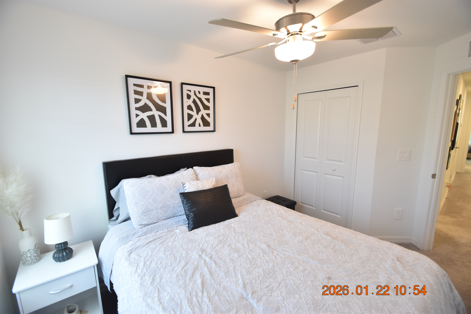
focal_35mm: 15
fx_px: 196
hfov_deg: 100.4
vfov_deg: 77.3
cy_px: 157
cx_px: 236
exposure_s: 1/60
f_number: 3.5
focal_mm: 10
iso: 800
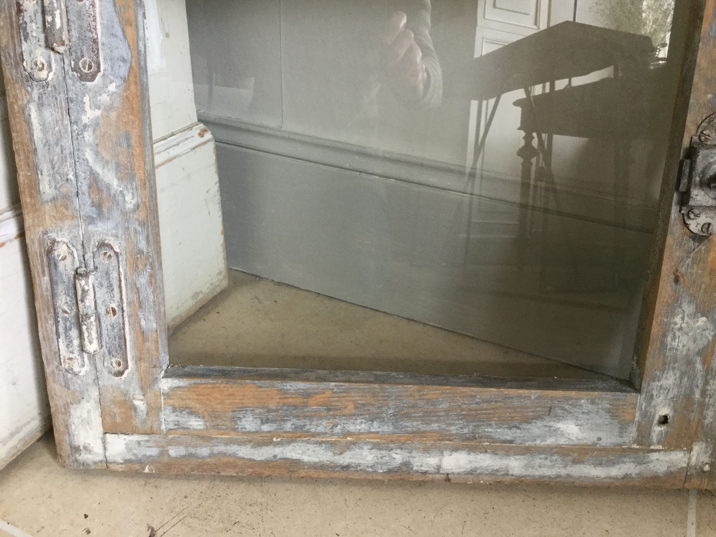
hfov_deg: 58.4
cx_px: 358
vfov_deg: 45.4
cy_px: 268
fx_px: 641
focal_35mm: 31
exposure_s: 1/33
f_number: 2.4
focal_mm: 3.3
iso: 125
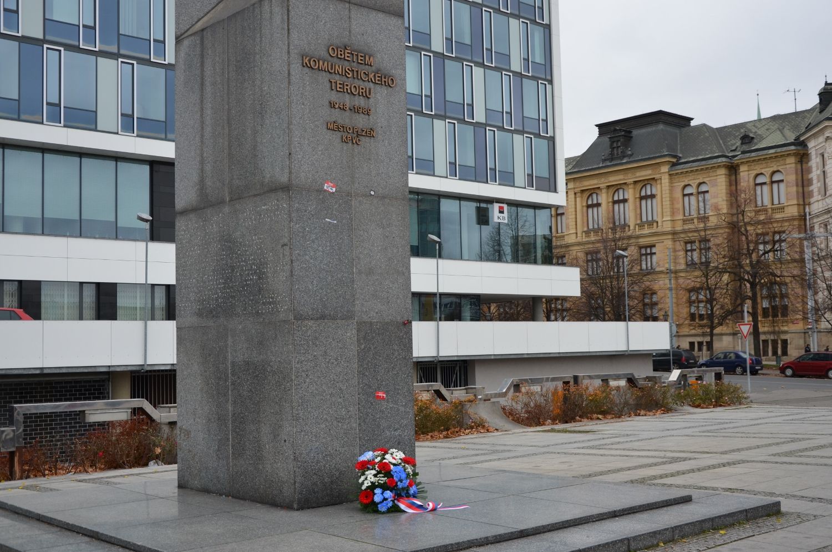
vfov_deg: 31.8
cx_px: 416
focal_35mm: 42
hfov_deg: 46.5
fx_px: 969
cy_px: 276
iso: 360
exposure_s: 1/125
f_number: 5.6
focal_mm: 28
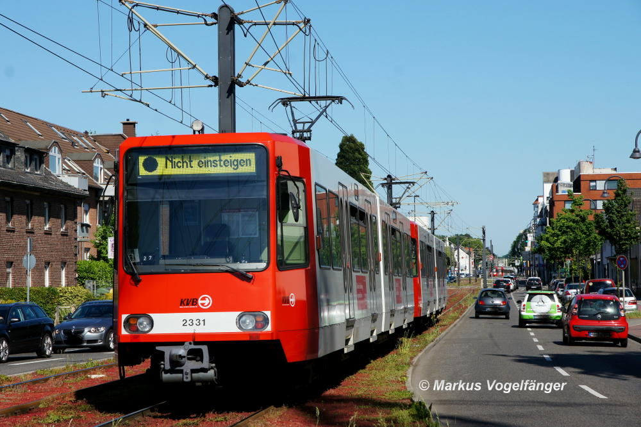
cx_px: 320
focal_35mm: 90
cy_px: 214
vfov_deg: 15.2
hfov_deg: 22.6
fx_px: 1602
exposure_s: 1/500
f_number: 9
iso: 200
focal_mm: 60
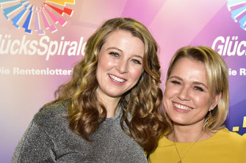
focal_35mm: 70
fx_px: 478
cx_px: 142
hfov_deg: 28.8
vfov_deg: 19.4
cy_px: 105
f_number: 7.1
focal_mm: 52
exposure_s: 1/160
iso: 8000
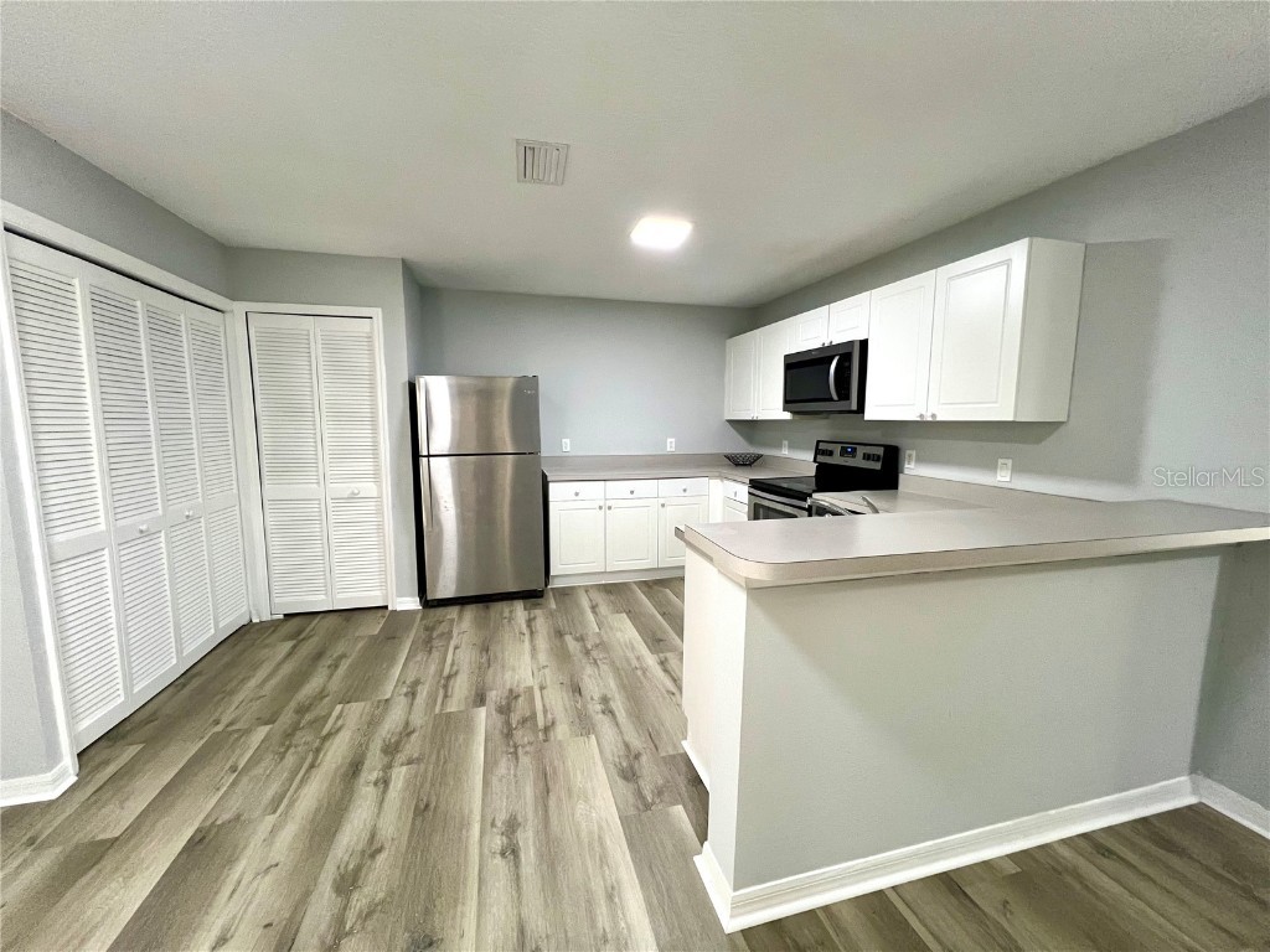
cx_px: 635
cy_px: 476
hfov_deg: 106.2
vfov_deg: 89.9
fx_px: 477
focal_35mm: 13
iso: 400
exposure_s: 1/60
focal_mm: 1.57
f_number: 1.8
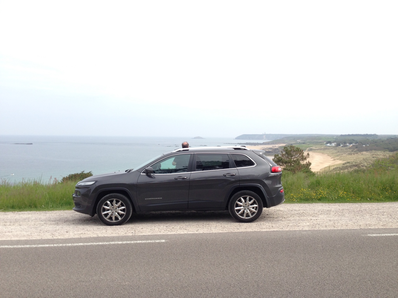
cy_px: 149
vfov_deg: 42.9
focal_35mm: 33
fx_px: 379
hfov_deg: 55.4
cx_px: 199
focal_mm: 4.12
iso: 50
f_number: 2.4
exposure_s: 1/1022
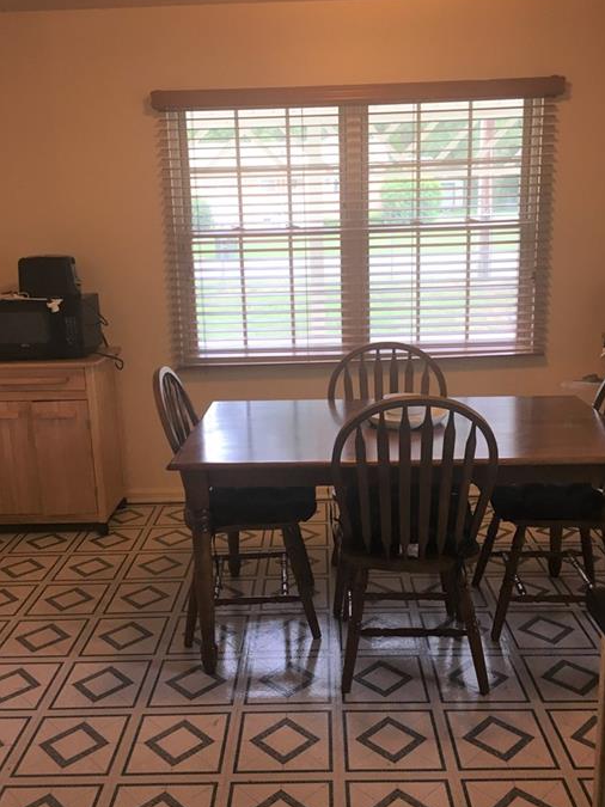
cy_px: 410
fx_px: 769
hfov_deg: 42.9
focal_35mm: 33
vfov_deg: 55.4
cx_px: 305
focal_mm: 4.15
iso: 25
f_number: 2.2
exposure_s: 1/30
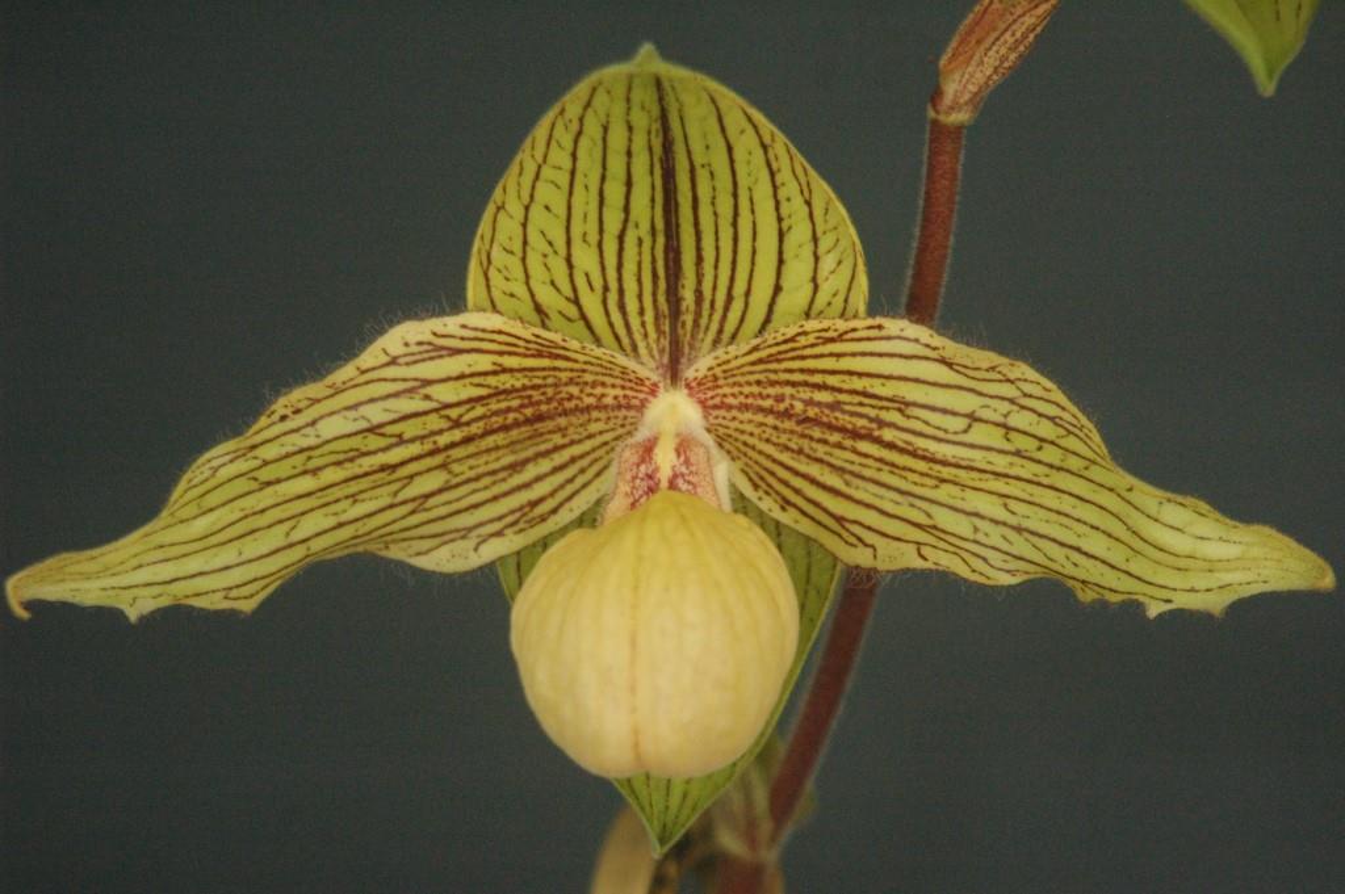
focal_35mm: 158
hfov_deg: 13.1
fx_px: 5879
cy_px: 447
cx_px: 672
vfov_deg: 8.7
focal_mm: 105
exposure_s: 1/320
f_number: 4.8
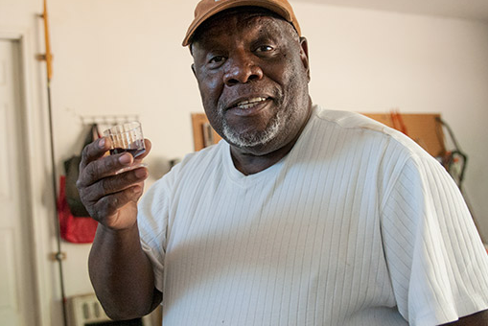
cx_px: 230
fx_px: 556
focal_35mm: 41
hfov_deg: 47.4
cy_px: 159
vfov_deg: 32.7
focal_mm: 24
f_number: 2.8
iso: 800
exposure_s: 1/320
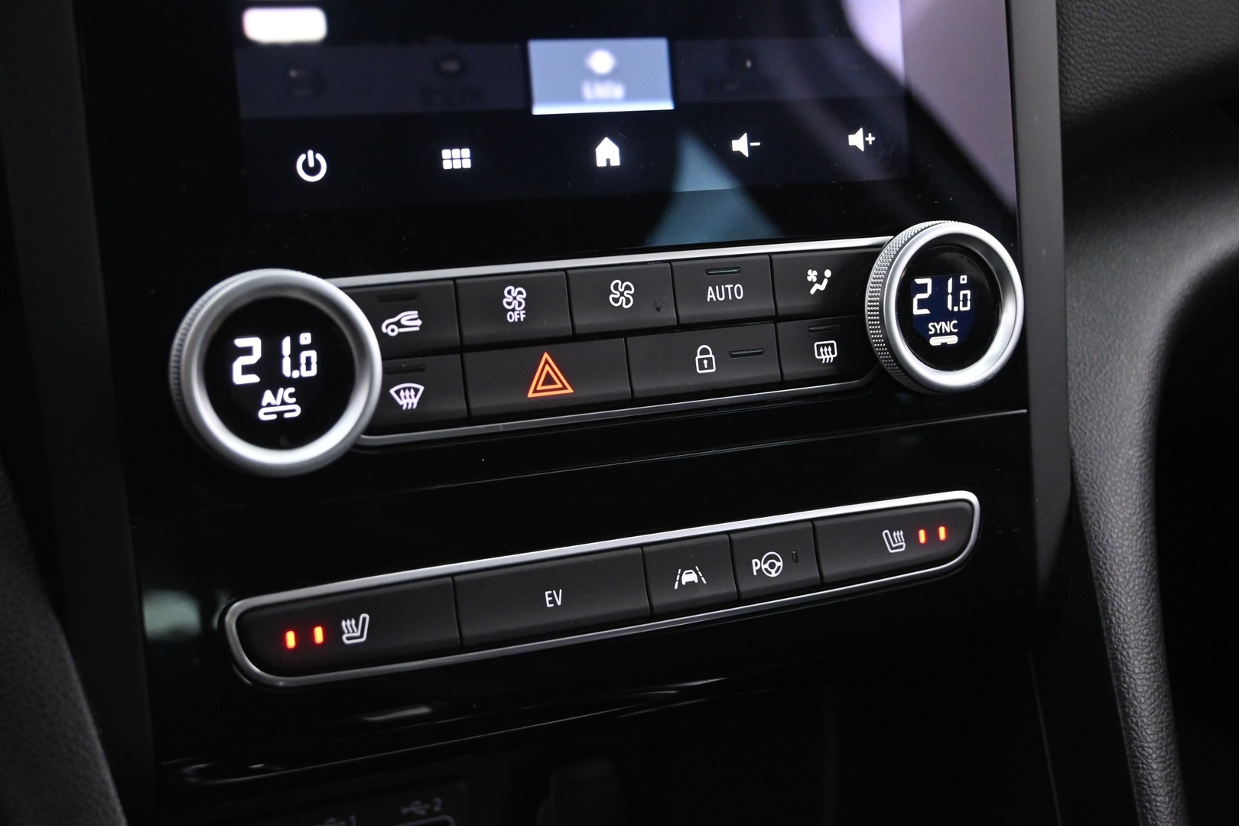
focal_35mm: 46
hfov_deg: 43.0
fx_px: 1574
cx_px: 620
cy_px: 413
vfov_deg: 29.4
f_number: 4.8
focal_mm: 30.5
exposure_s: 1/20
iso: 3200
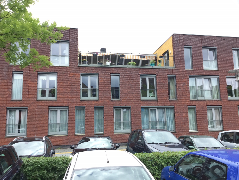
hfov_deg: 58.4
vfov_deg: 45.4
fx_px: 214
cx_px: 120
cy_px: 90
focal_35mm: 31
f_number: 2.4
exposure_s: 1/207
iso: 25
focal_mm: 3.3
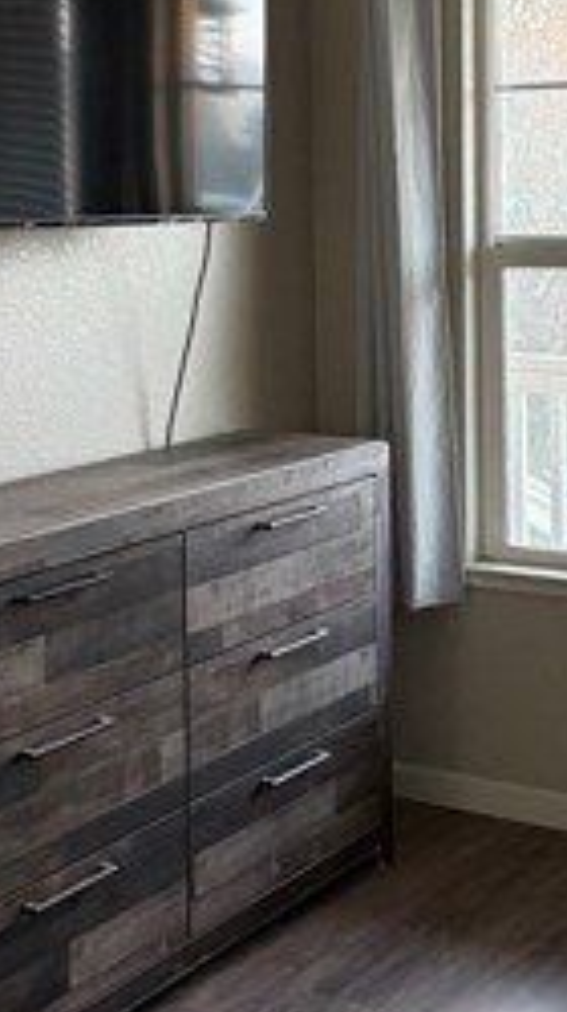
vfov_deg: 31.3
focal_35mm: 67
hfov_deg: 17.9
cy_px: 364
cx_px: 340
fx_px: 1797
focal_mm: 6.76
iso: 800
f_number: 1.78
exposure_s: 1/60
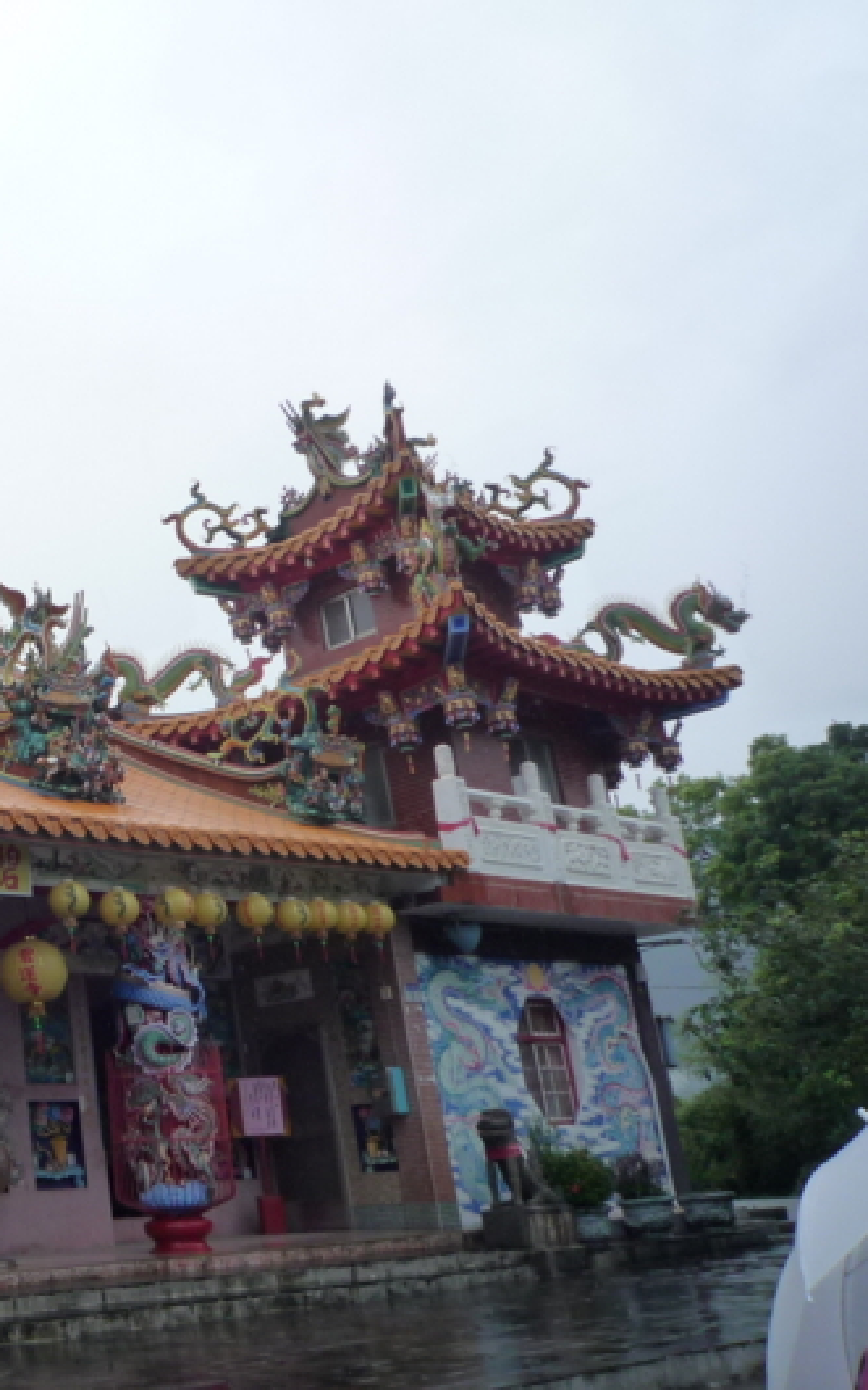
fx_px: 1515
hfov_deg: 28.1
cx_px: -160
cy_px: 650
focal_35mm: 40
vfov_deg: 49.3
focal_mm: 4.4
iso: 160
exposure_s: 1/640
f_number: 3.5
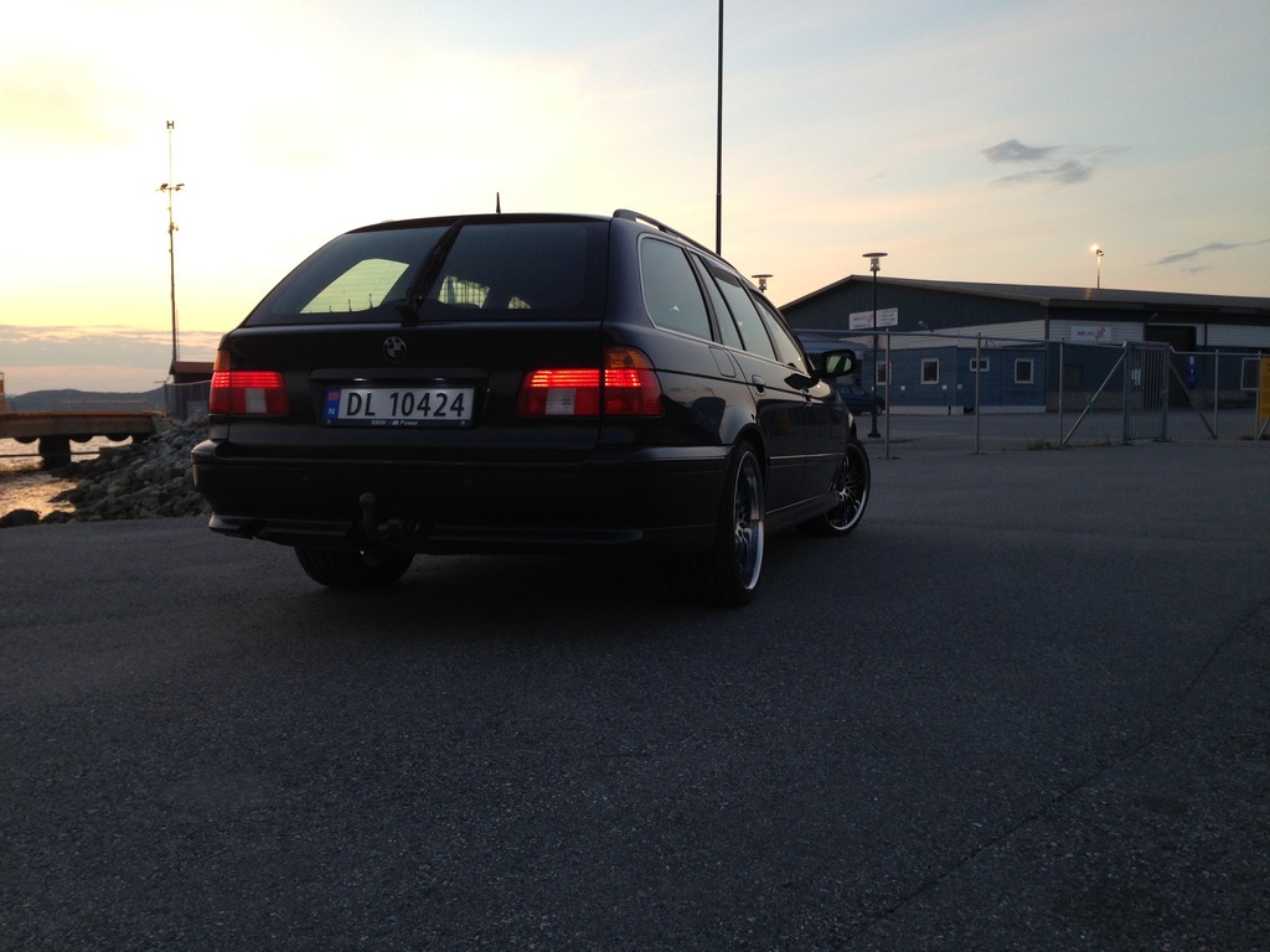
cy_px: 476
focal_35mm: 33
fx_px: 1211
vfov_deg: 42.9
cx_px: 635
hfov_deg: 55.4
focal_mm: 4.13
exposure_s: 1/60
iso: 50
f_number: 2.4
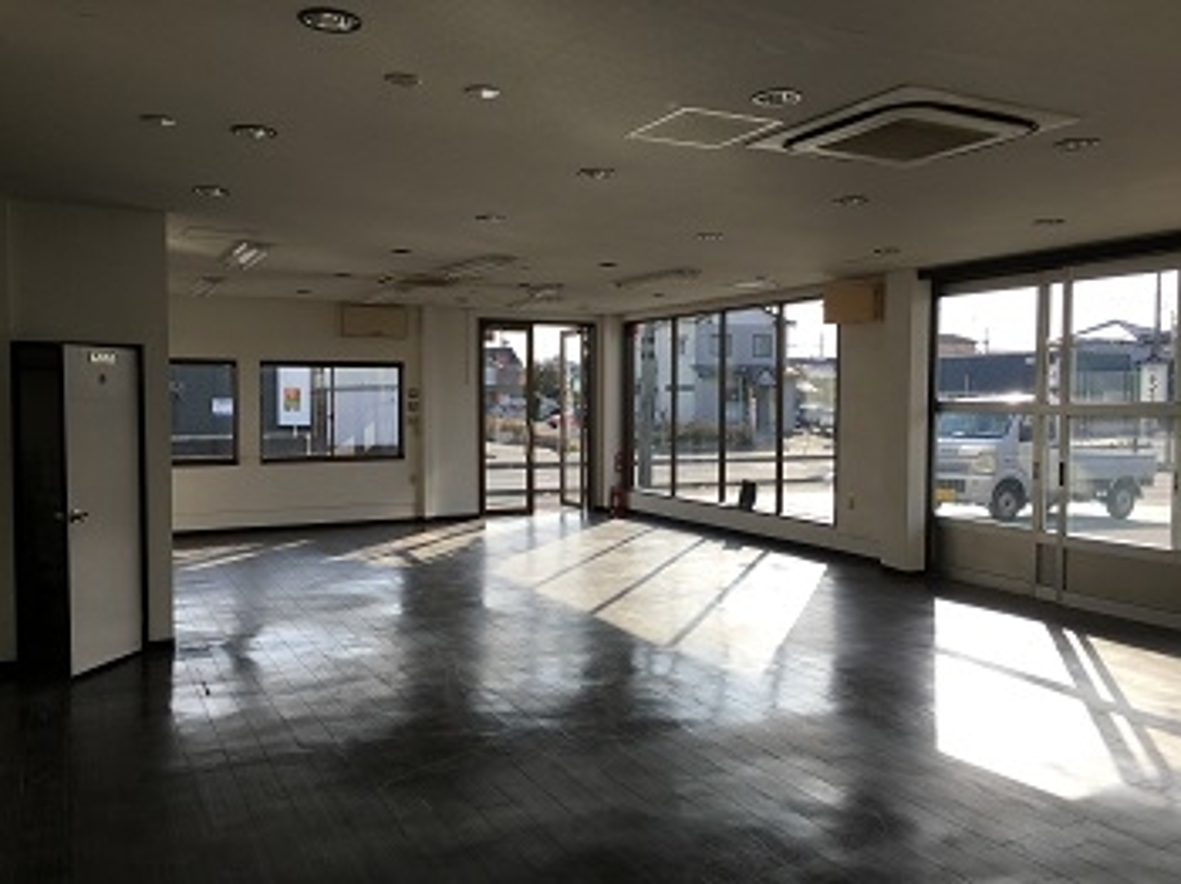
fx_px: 989
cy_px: 442
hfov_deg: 61.7
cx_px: 590
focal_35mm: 29
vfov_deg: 48.2
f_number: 2.2
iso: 25
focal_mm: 4.2
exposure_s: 1/651
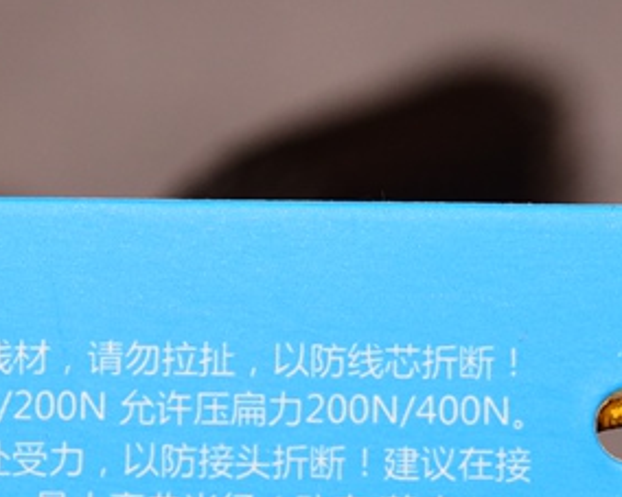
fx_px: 3736
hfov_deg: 9.5
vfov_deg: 7.6
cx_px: 177
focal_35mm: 203
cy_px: 386
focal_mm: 60
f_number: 5.6
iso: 1600
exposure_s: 1/60
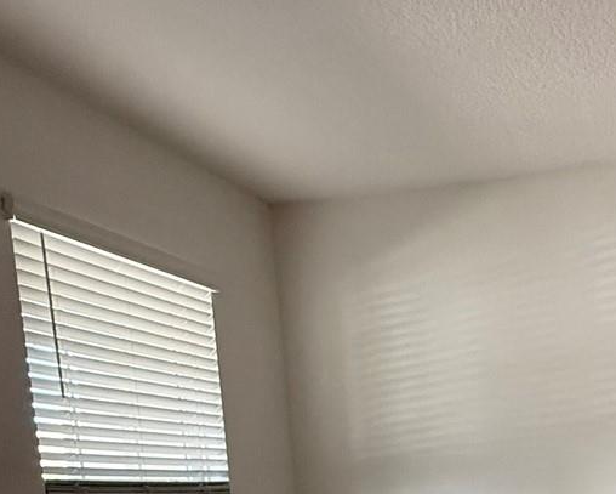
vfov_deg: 29.6
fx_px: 784
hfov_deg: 38.7
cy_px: 602
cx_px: 594
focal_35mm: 43
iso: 320
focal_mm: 2.22
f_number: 2.2
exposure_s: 1/120
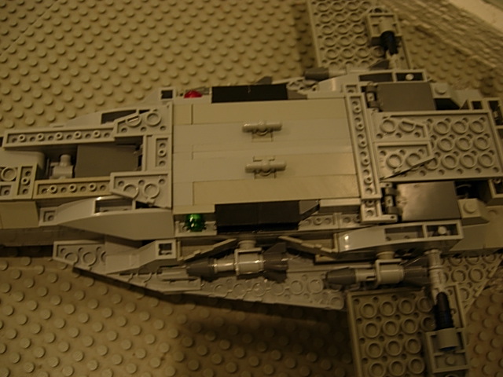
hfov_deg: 51.4
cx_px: 252
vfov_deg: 39.7
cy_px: 188
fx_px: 523
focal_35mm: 36
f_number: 2.7
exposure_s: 1/4
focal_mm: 7.5
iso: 70
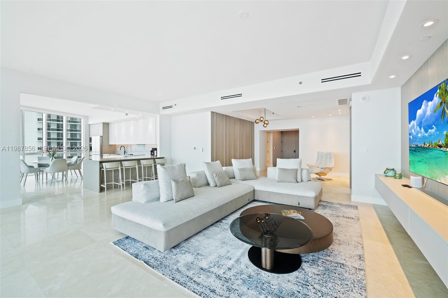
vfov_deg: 77.2
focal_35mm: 15
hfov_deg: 100.5
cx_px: 224
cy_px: 149
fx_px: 186
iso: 200
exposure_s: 1/8
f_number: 8
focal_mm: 15
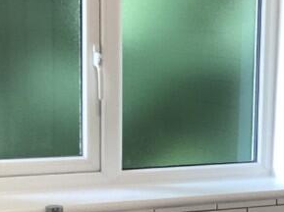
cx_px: 171
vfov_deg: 13.3
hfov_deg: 17.9
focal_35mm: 110
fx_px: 901
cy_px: 184
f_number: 2.4
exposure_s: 1/50
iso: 50
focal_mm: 3.3
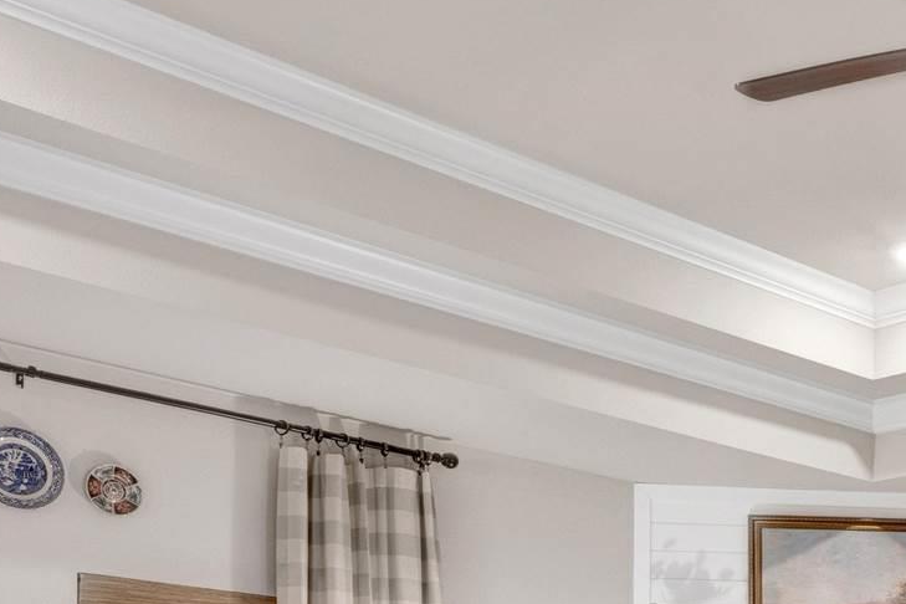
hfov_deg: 28.2
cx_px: 1115
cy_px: 836
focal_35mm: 61
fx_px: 1538
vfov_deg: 19.9
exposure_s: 1/4
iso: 400
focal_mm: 14.5
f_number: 11
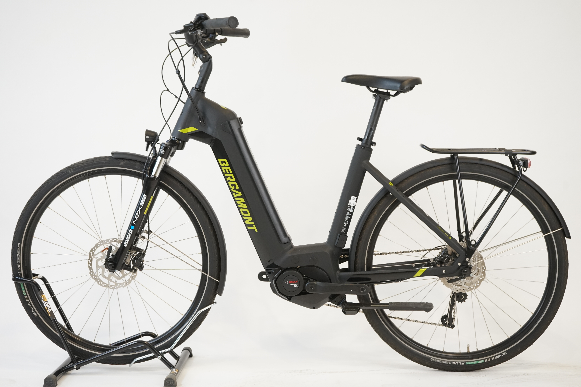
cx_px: 290
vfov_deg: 23.4
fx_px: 936
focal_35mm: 58
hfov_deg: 34.5
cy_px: 194
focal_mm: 58
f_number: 5.6
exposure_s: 1/200
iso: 1600
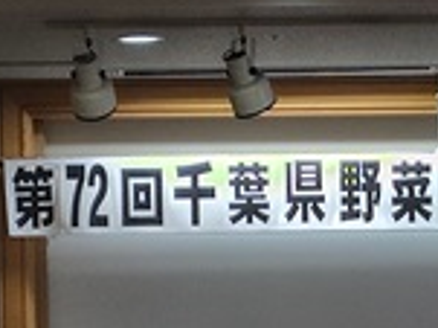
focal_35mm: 55
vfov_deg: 24.4
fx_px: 695
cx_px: 479
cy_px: 377
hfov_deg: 31.2
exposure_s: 1/100
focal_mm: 5.6
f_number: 1.9
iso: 202
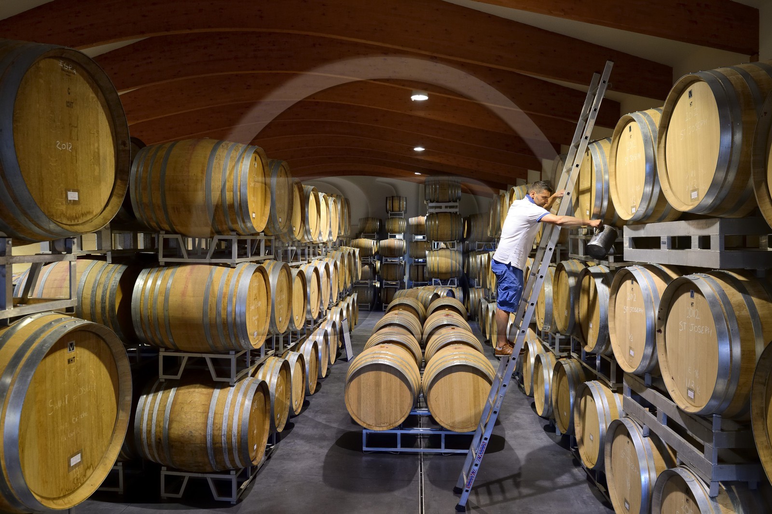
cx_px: 386
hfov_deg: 73.8
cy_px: 257
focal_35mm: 24
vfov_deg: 53.1
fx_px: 514
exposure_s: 1/30
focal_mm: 24
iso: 1600
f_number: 6.3
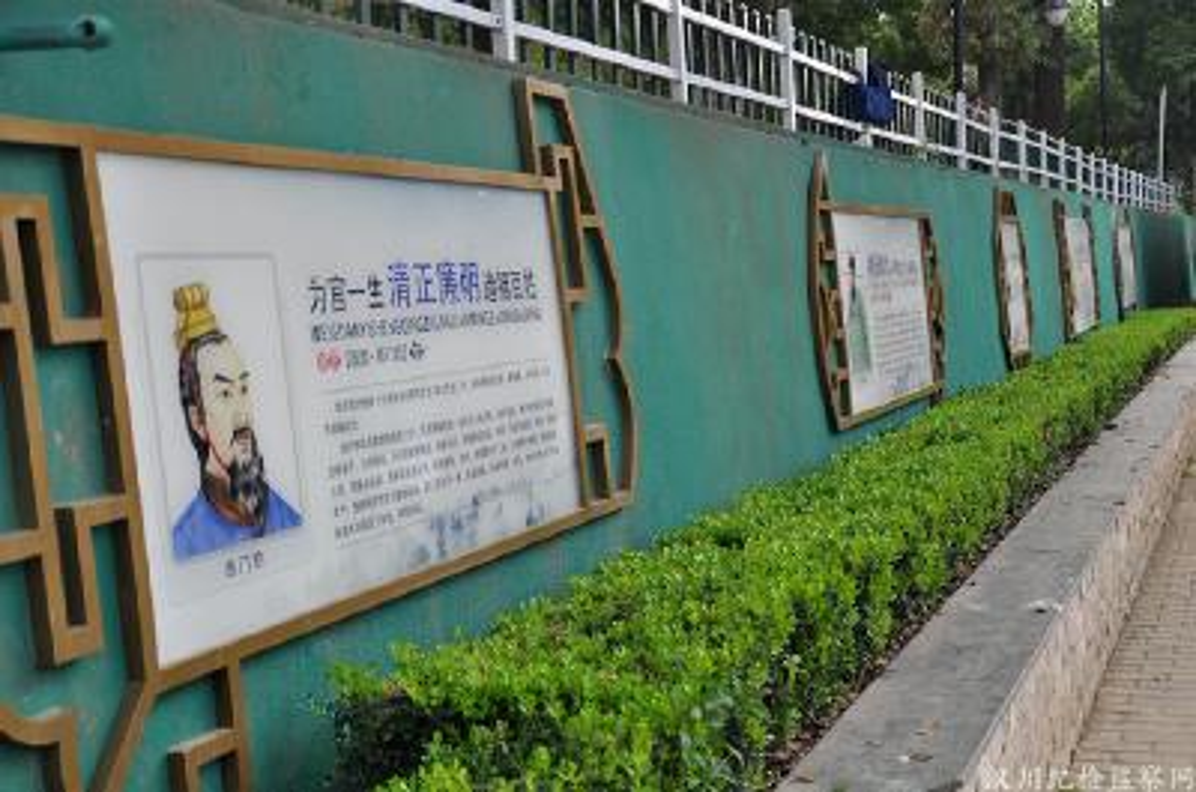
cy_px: 396
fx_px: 1591
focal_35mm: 48
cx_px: 598
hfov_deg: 41.2
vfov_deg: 28.0
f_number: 4.2
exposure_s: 1/500
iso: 200
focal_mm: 32
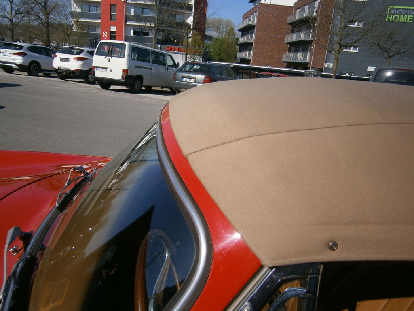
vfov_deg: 53.1
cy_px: 156
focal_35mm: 26
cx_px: 207
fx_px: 311
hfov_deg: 67.3
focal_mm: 4.7
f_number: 8
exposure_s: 1/320
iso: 80
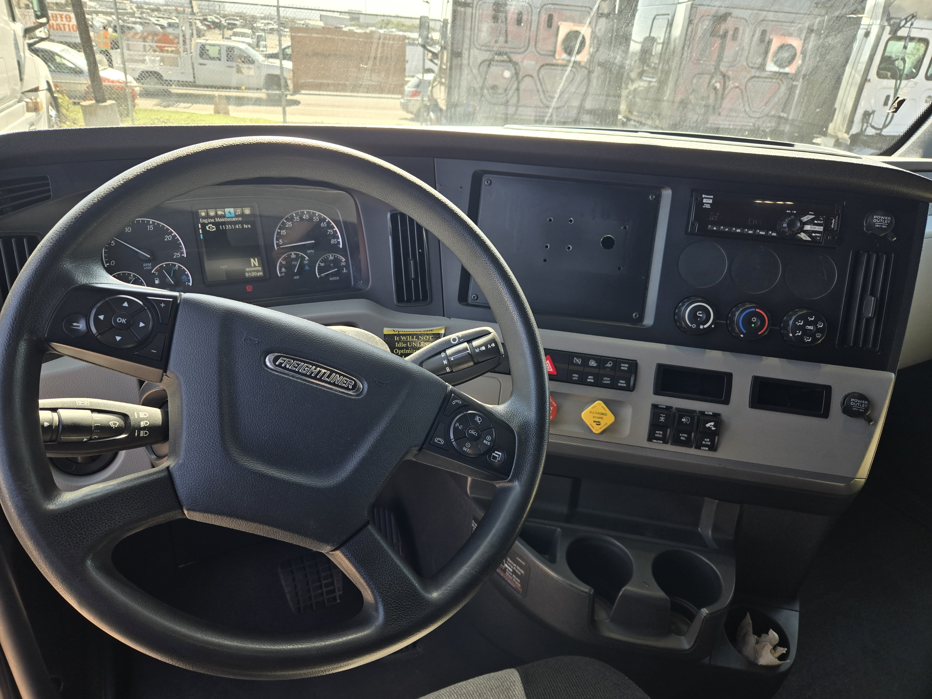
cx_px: 466
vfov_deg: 58.9
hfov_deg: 73.9
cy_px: 350
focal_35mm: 23
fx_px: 619
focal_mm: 5.4
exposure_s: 1/180
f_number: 1.8
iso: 32
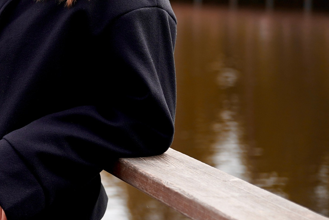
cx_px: -135
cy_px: 4
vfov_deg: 9.3
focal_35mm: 147
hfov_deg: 13.3
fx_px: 1340
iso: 125
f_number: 2.8
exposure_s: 1/400
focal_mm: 50.9
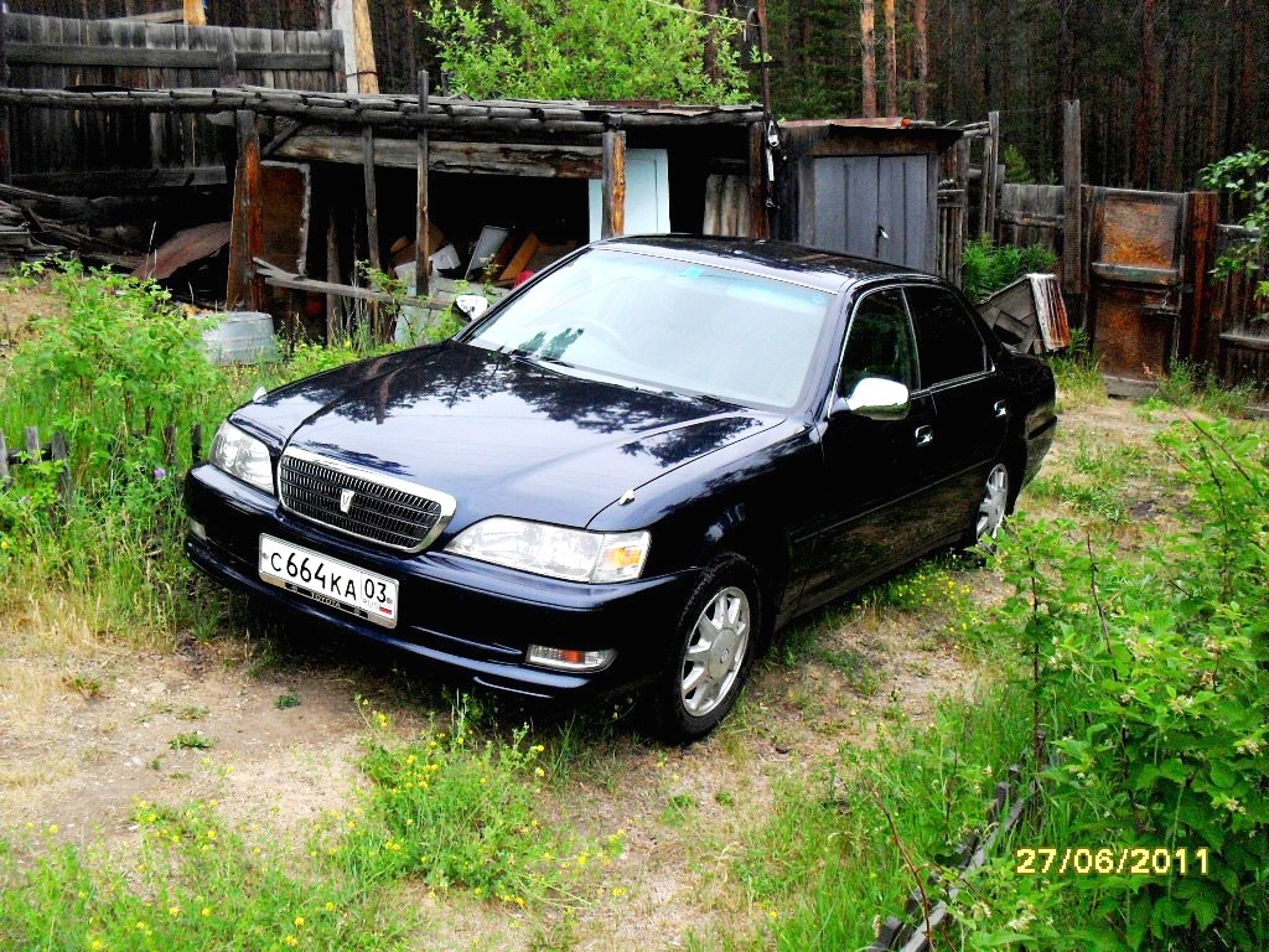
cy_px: 476
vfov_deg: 37.7
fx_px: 1393
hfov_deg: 49.0
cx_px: 634
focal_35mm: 38
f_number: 2.8
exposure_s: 1/45
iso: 120
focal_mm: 6.3
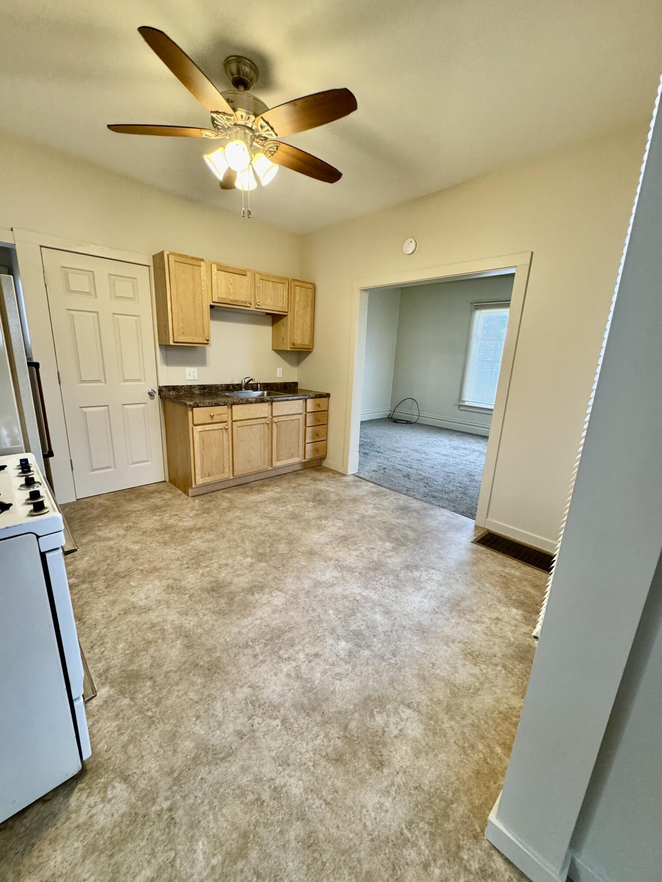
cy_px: 441
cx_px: 331
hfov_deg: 85.7
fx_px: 357
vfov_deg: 102.1
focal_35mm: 14
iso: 250
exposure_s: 1/60
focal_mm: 2.22
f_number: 2.2
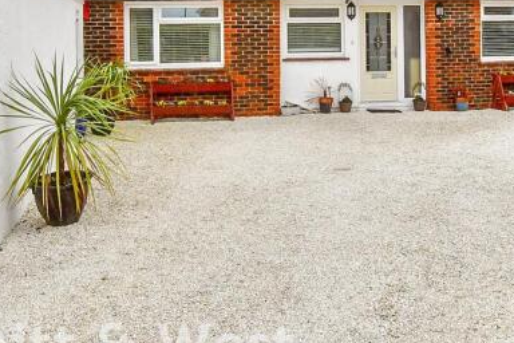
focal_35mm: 40
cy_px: 33
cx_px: 286
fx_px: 571
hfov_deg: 48.4
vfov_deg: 31.8
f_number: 7.1
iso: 500
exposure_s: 1/125
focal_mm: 10
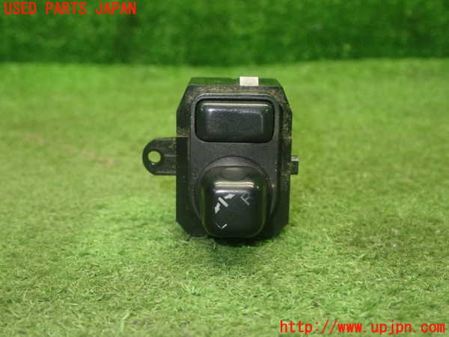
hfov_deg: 38.2
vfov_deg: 29.1
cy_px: 168
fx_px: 649
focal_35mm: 50
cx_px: 224
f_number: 3.2
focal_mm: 9.01
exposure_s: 1/50
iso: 640
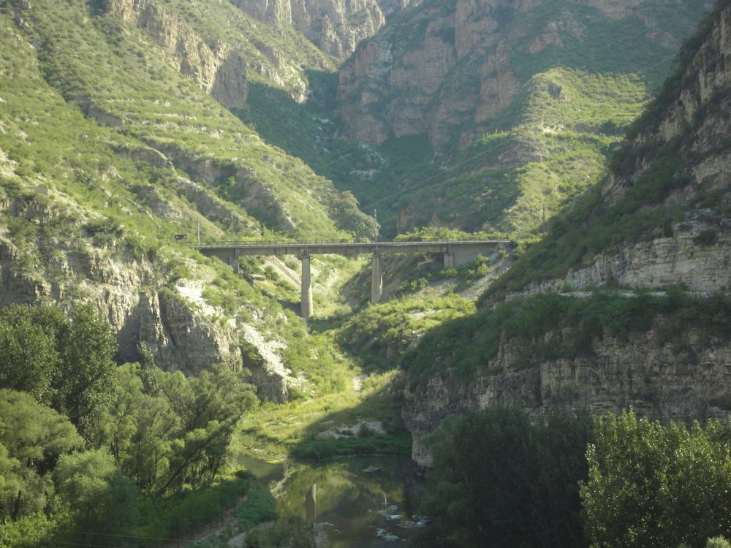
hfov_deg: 27.0
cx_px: 366
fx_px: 1520
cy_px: 274
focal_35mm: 72
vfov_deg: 20.4
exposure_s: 1/160
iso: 80
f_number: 5.2
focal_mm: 12.7
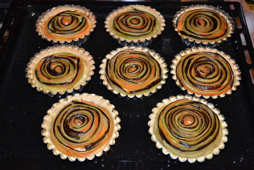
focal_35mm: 51
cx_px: 127
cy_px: 85
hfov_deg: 38.9
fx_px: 360
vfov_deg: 26.5
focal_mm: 34
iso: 1400
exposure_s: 1/60
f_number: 4.2
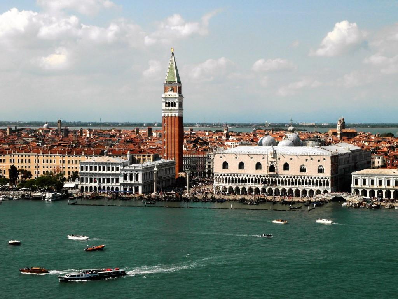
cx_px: 199
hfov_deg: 27.0
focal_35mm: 72
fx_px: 828
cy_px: 150
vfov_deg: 20.4
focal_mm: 15.6
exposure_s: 1/1500
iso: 200
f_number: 6.9
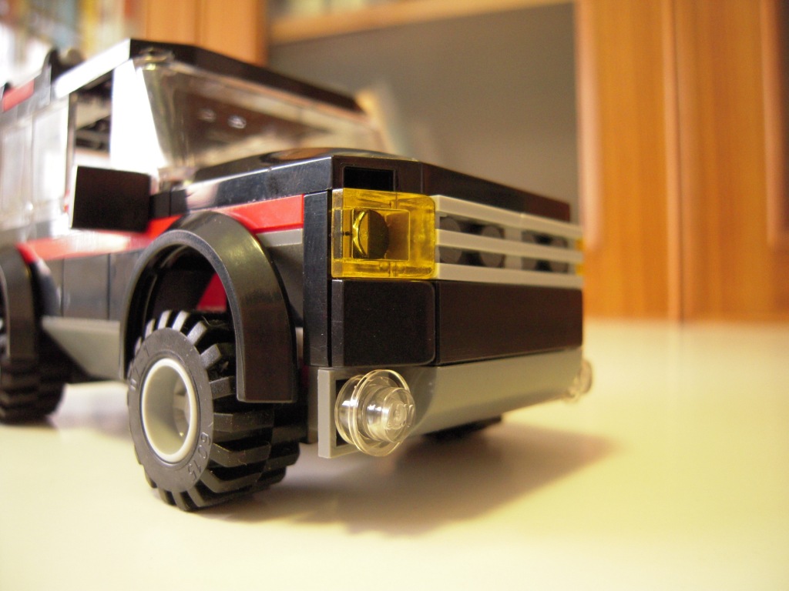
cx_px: 394
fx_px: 638
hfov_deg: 63.4
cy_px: 296
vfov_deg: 49.7
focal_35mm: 28
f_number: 2.7
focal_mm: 5
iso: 400
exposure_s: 1/13
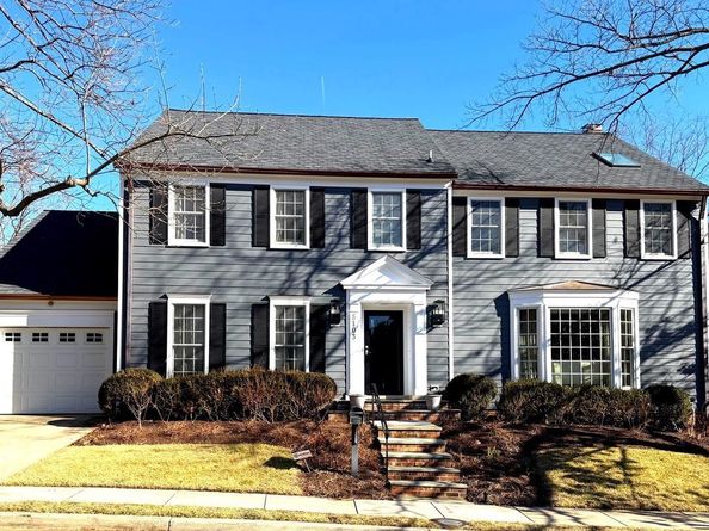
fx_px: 491
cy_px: 266
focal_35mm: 24
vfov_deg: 56.8
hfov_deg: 71.6
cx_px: 354
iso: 80
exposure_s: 1/2801
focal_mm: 6.76
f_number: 1.78
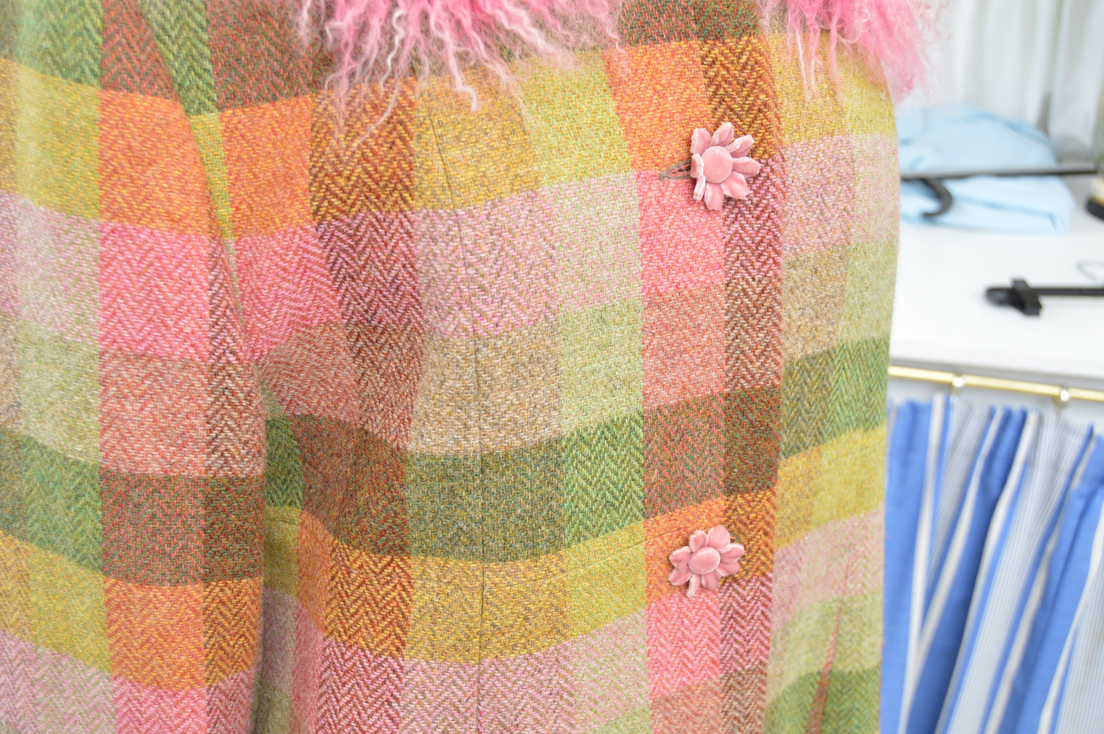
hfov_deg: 46.4
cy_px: 367
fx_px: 1287
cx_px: 552
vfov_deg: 31.8
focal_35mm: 42
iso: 200
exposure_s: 1/30
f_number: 5
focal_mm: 28
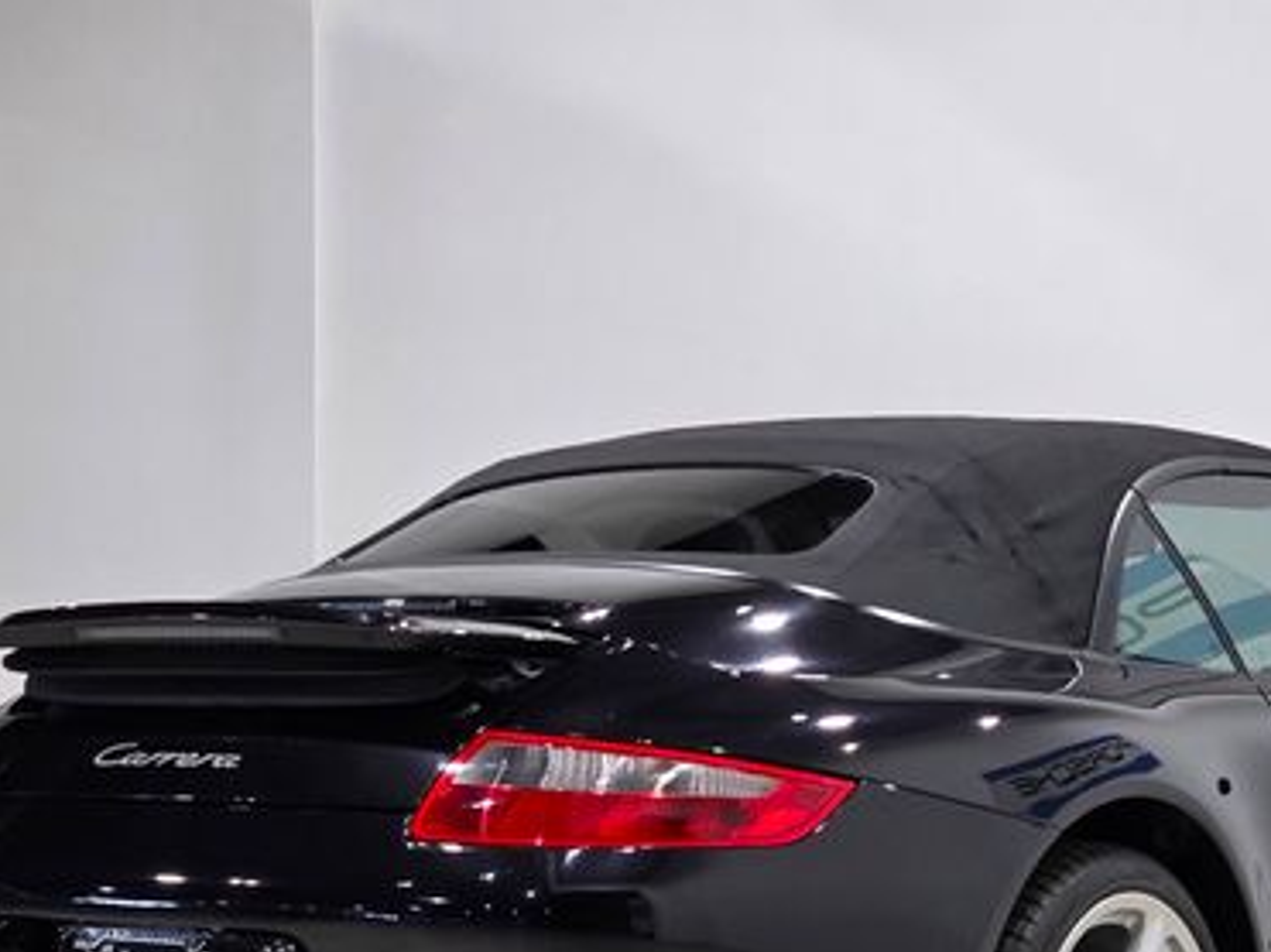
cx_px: 819
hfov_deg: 16.5
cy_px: 818
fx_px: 4368
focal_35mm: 119
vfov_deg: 12.4
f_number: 2.4
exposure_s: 1/120
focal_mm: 7.9
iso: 160
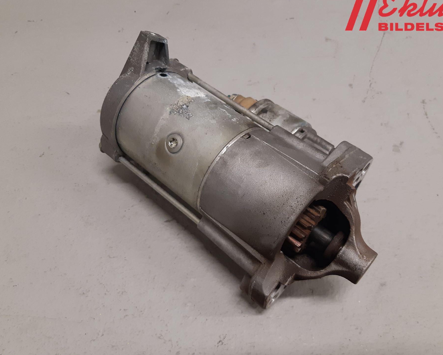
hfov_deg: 60.3
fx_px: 380
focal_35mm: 29
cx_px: 244
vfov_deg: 50.0
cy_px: 179
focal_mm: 3.93
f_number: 1.7
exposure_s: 1/50
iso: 125
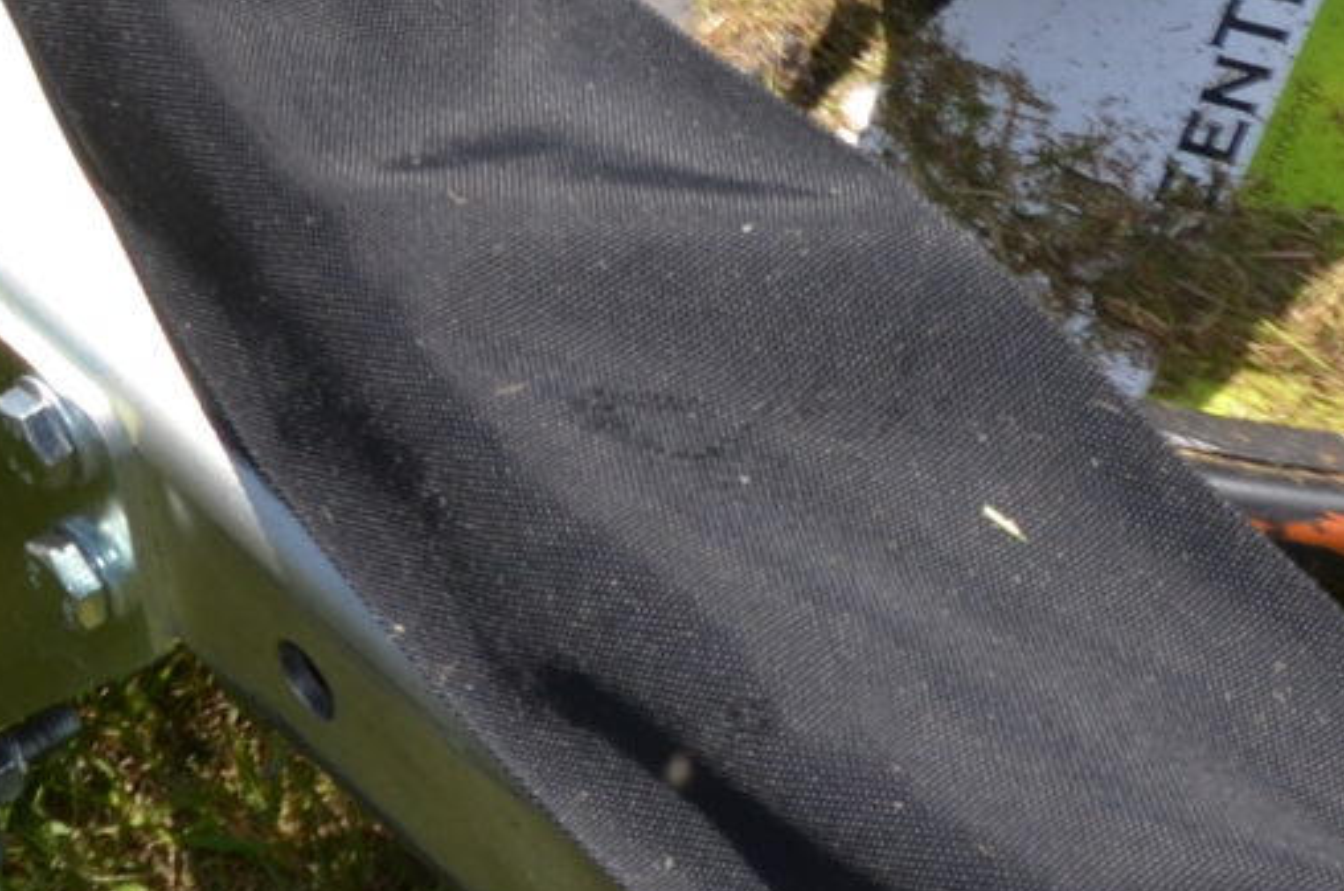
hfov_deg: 14.9
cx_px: 1251
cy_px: -24
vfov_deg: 10.0
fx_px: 5069
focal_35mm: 136
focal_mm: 18
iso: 100
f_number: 9
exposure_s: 1/250
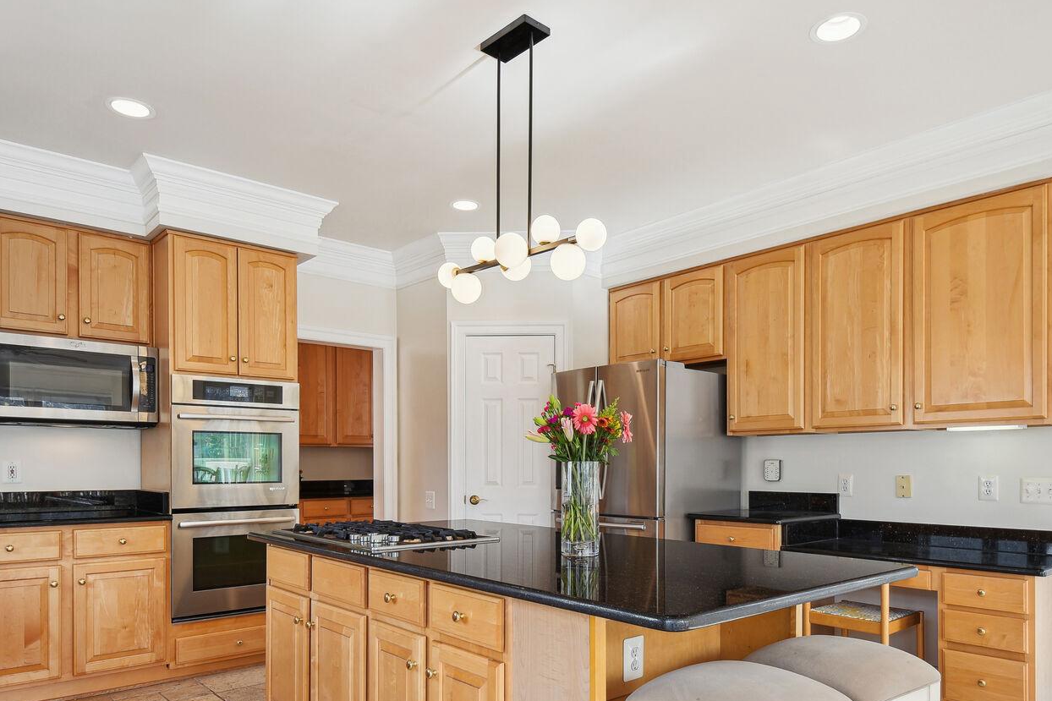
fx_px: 730
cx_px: 540
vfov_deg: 50.1
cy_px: 483
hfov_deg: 71.5
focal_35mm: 25
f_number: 8
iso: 400
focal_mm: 18
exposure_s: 1/30
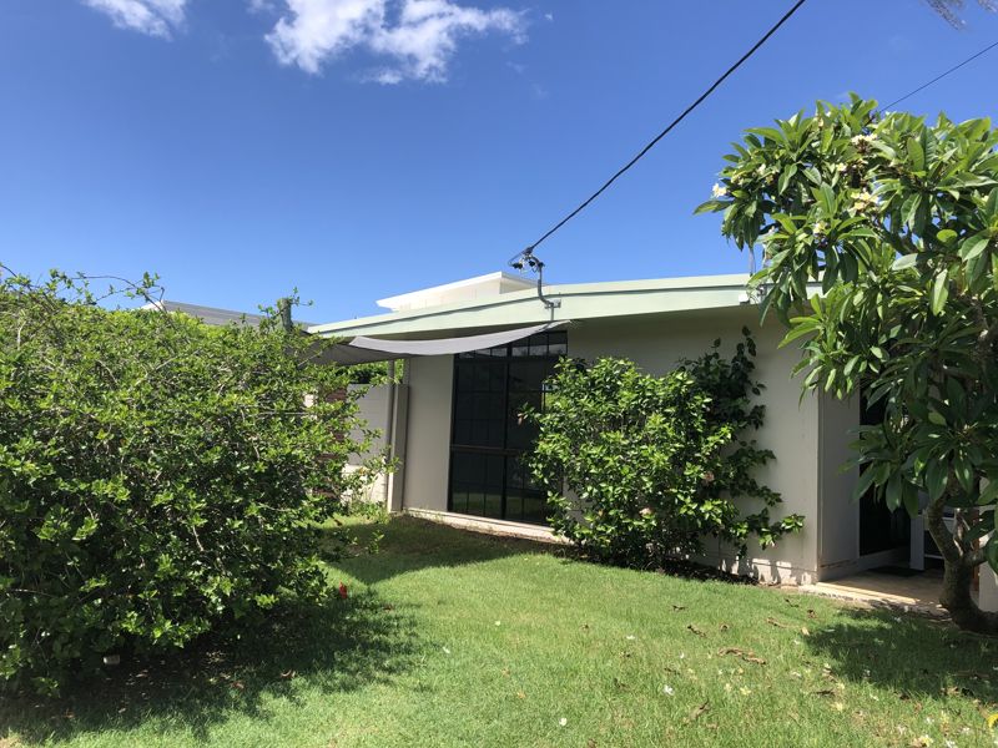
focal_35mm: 28
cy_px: 374
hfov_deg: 63.4
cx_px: 499
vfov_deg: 49.7
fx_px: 807
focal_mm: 3.99
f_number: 1.8
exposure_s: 1/1412
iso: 20
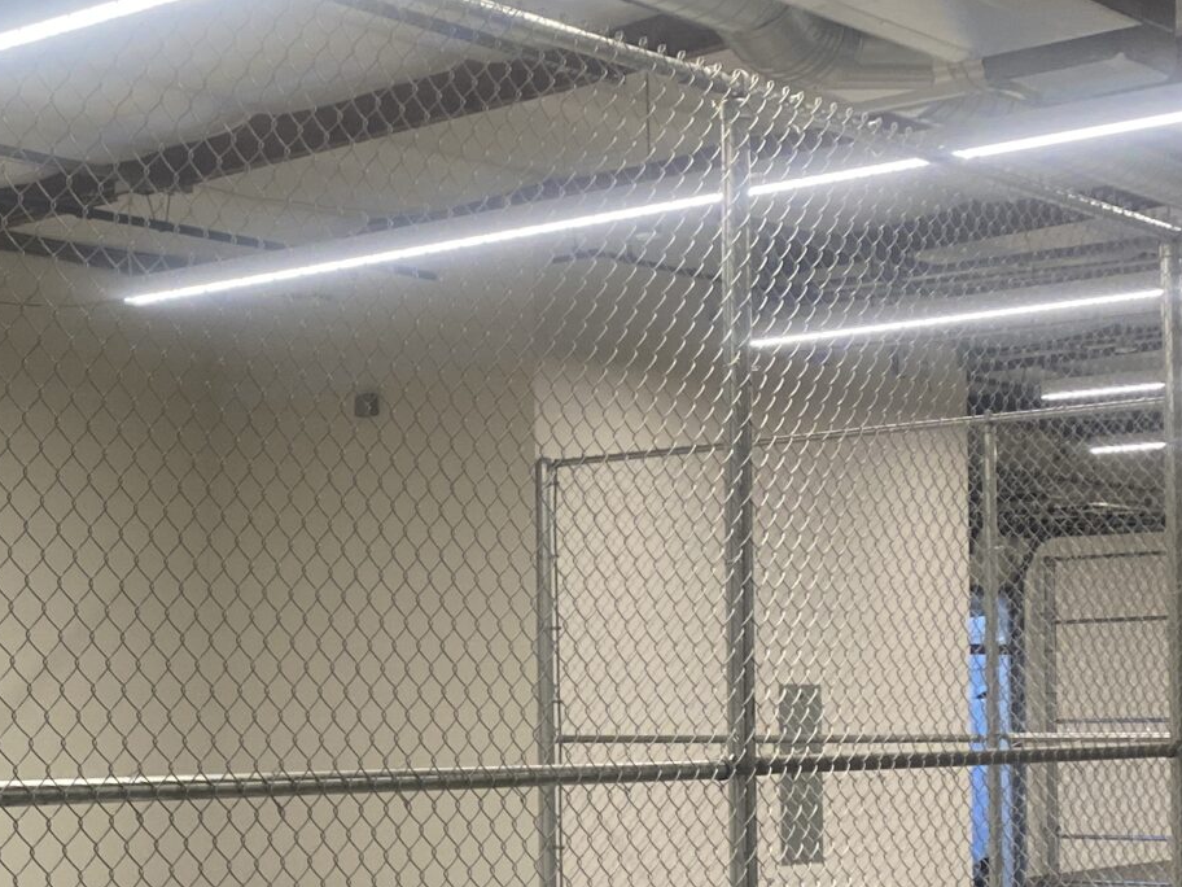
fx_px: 2493
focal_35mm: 73
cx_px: 25
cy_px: 724
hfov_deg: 25.5
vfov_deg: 19.9
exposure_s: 1/104
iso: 125
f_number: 1.8
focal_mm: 4.25
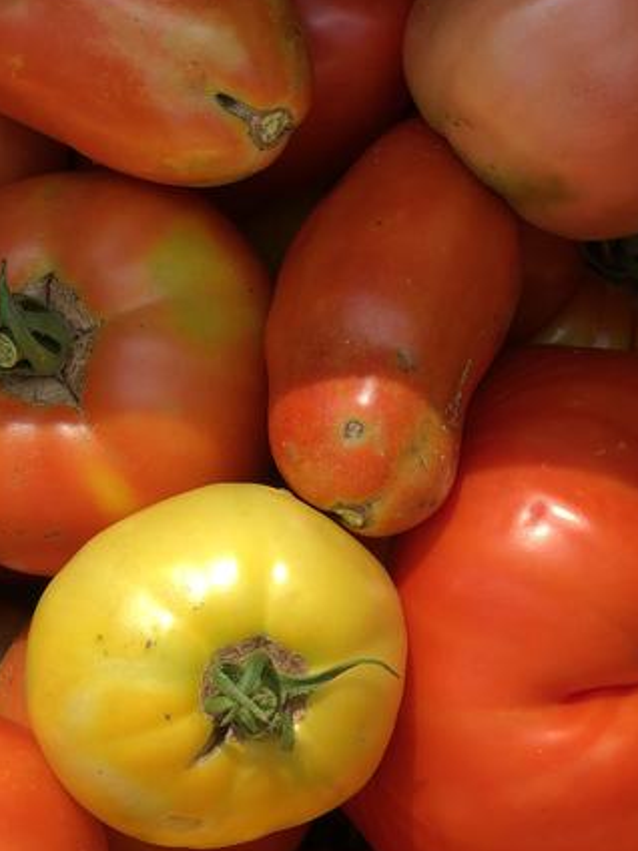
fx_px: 2310
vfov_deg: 20.7
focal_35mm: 94
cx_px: 250
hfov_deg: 15.7
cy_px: 612
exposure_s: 1/578
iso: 20
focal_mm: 6.6
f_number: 2.8
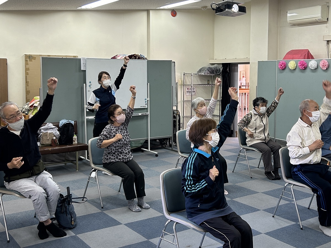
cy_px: 124
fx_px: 249
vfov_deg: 53.1
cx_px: 166
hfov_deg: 67.3
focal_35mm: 26
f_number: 1.5
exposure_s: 1/60
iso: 80
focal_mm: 5.7
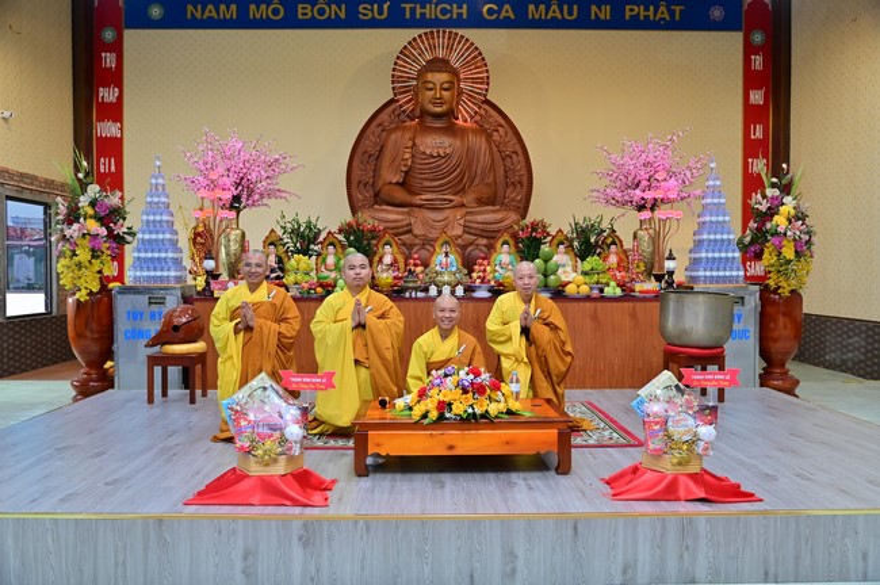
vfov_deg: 43.5
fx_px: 733
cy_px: 292
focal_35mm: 30
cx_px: 440
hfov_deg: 62.0
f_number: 5.6
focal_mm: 30
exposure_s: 1/100
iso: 1600
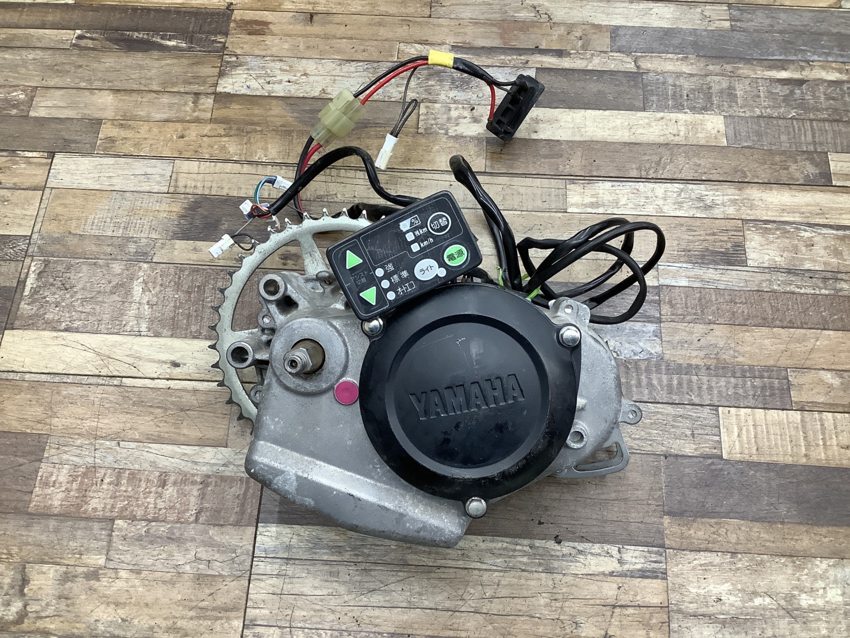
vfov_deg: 45.5
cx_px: 425
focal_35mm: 31
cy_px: 319
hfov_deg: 58.3
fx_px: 761
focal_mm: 3.3
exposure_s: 1/60
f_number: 2.4
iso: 125
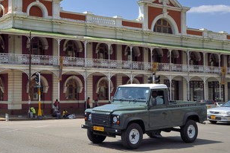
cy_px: 69
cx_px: 74
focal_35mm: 57
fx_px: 364
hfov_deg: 34.7
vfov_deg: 23.8
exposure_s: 1/400
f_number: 13
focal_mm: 42
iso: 400
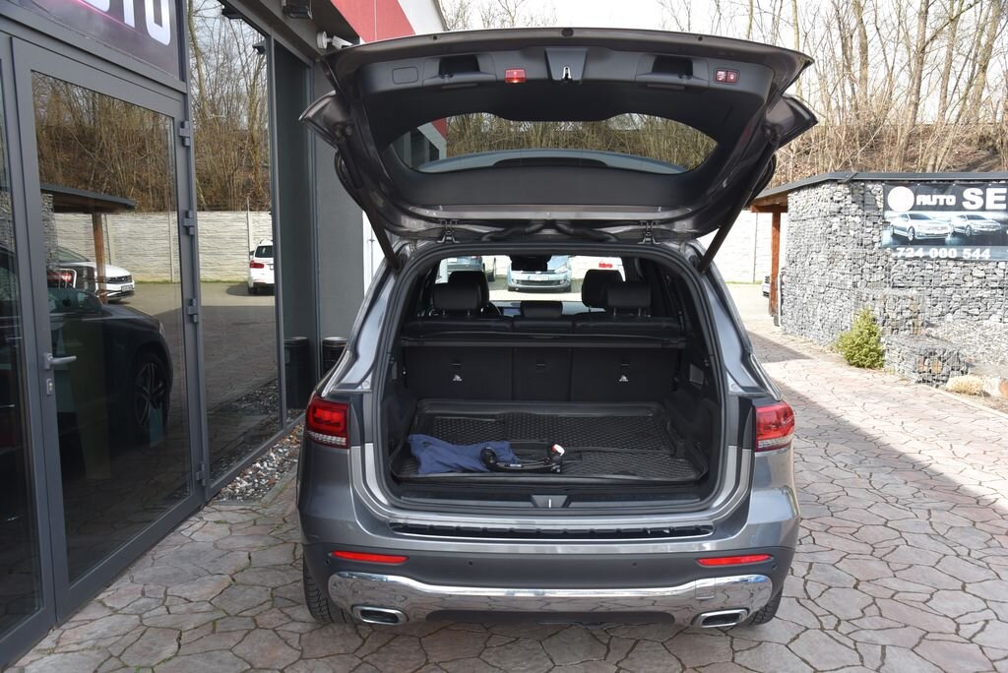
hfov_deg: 61.9
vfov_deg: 43.7
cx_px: 504
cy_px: 336
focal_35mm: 30
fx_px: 840
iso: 500
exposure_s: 1/250
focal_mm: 30
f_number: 8
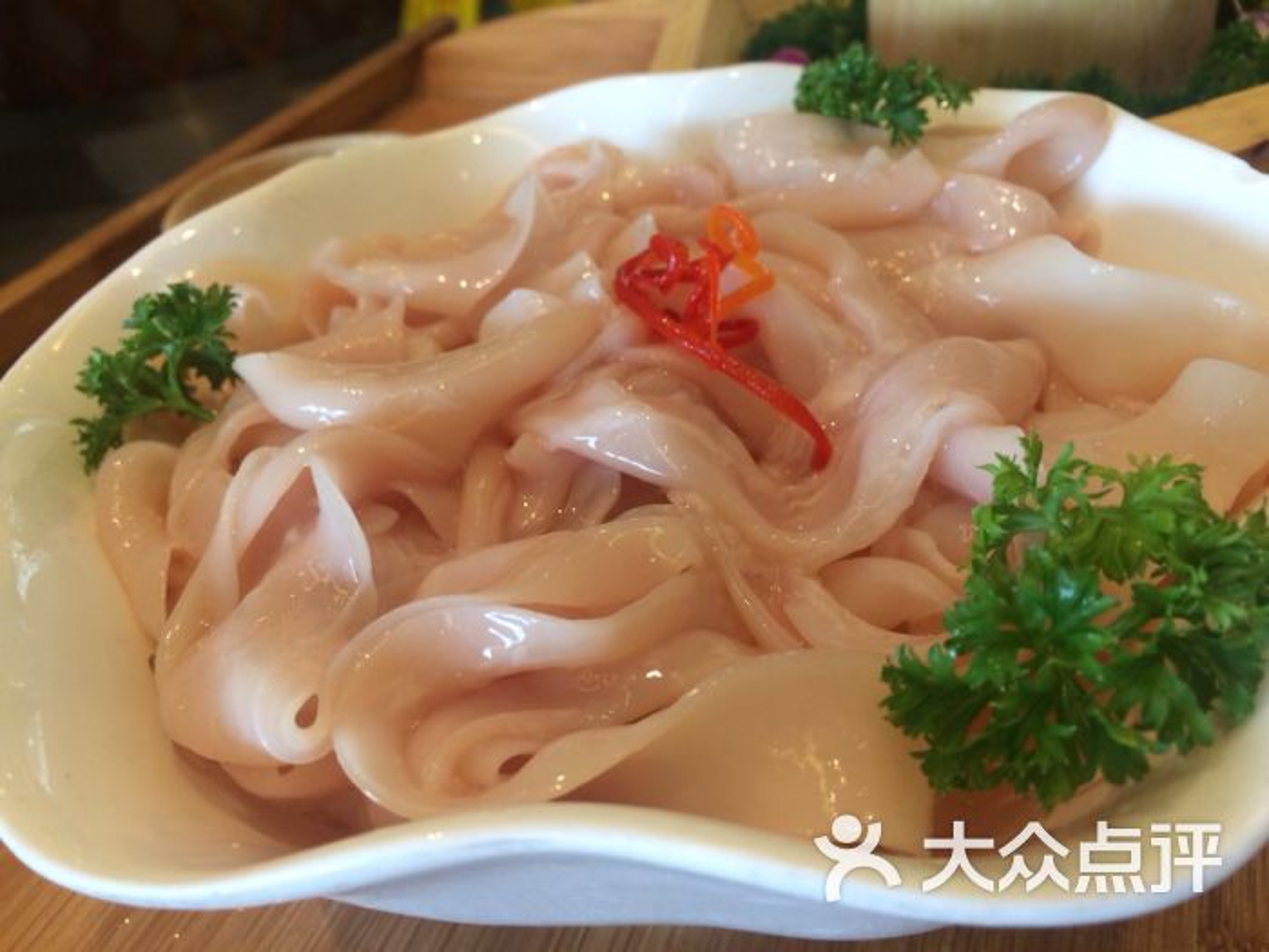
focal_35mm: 29
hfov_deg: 61.7
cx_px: 634
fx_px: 1063
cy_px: 476
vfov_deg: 48.2
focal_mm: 4.15
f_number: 2.2
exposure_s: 1/30
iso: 125
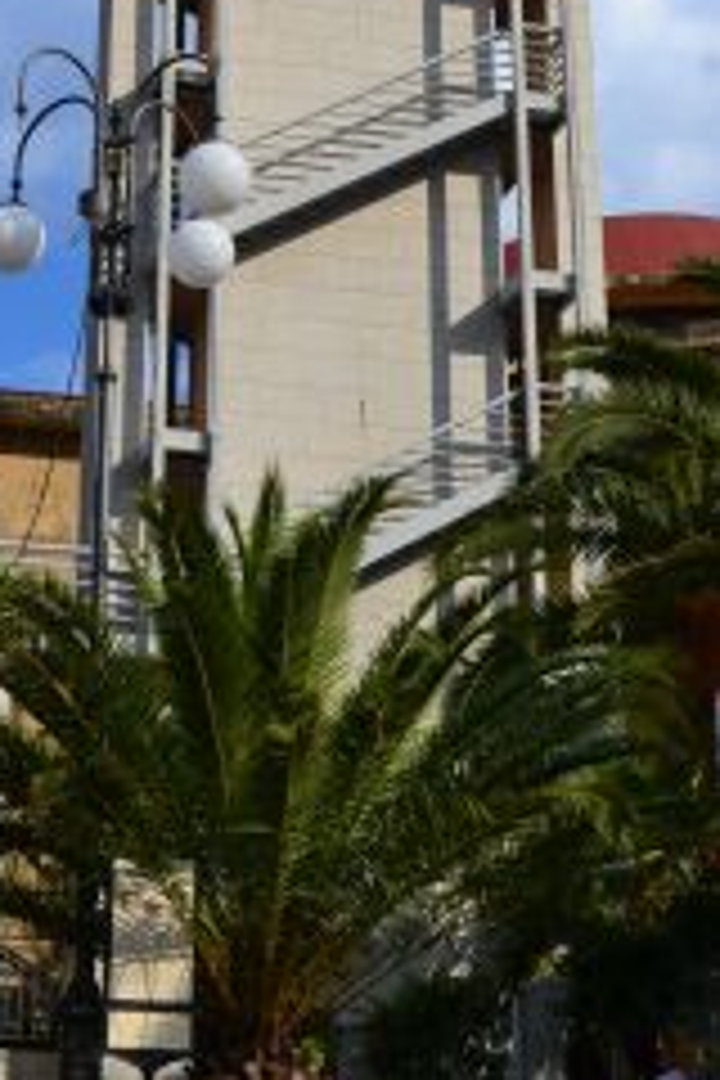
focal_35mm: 73
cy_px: 225
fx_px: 2190
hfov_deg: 18.3
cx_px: 54
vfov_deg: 27.2
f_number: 11
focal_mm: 26
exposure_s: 1/500
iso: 280
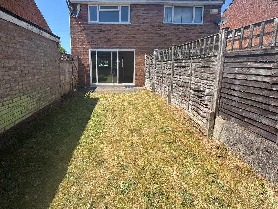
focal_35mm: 17
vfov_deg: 73.9
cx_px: 119
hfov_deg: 90.4
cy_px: 83
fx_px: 137
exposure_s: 1/1143
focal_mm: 2.22
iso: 50
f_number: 2.2
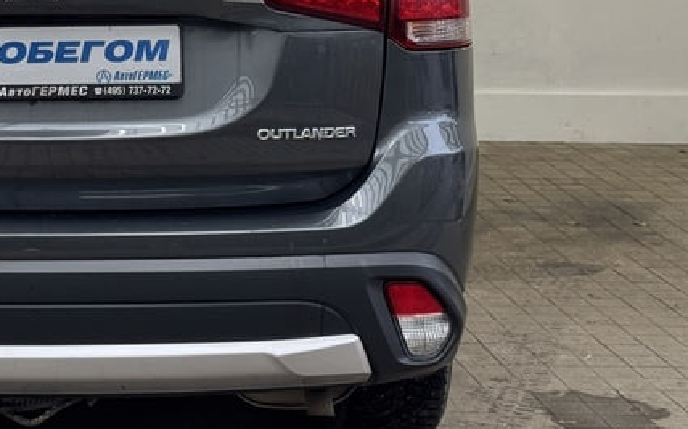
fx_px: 2005
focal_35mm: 107
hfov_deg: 19.1
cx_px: 43
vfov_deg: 12.1
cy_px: 52
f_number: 1.78
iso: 50
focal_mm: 6.76
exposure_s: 1/121
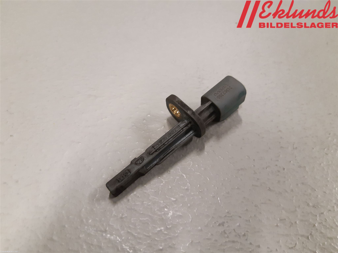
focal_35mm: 26
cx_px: 169
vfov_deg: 53.1
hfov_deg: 67.3
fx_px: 254
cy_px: 126
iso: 200
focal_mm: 3.93
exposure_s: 1/50
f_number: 1.7
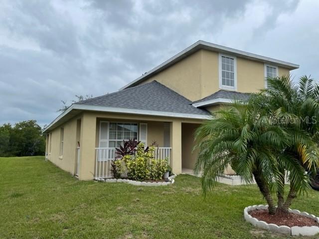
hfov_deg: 67.3
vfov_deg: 53.1
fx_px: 240
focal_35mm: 26
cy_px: 120
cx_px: 160
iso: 32
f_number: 1.6
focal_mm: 4.2
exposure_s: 1/1531
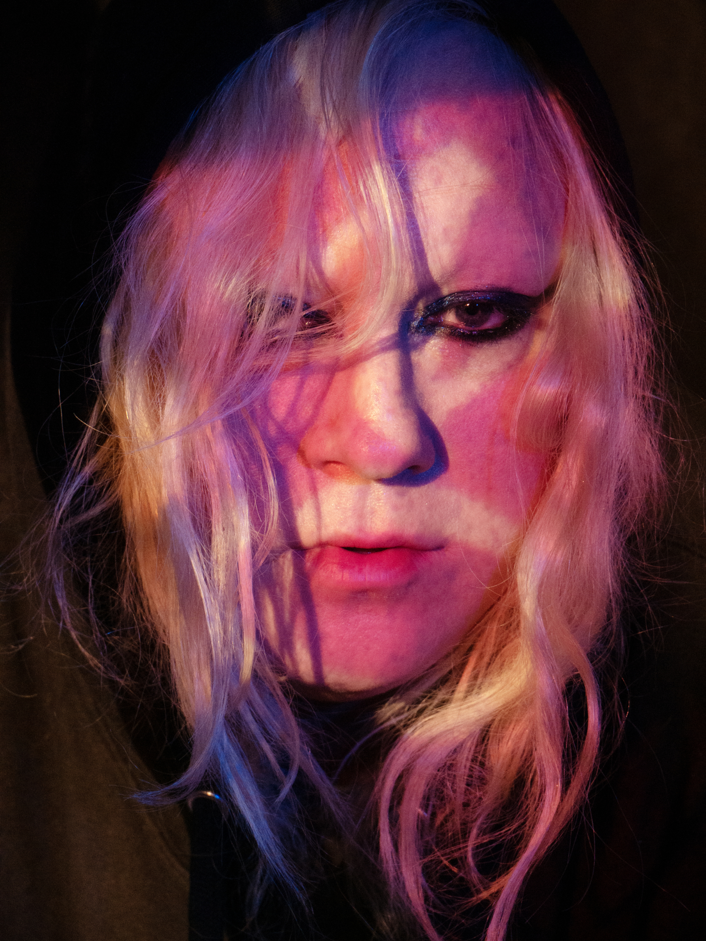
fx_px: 3261
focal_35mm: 120
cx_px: 353
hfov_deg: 12.4
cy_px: 470
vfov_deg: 16.4
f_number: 7.1
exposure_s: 1/125
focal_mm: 60
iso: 2000
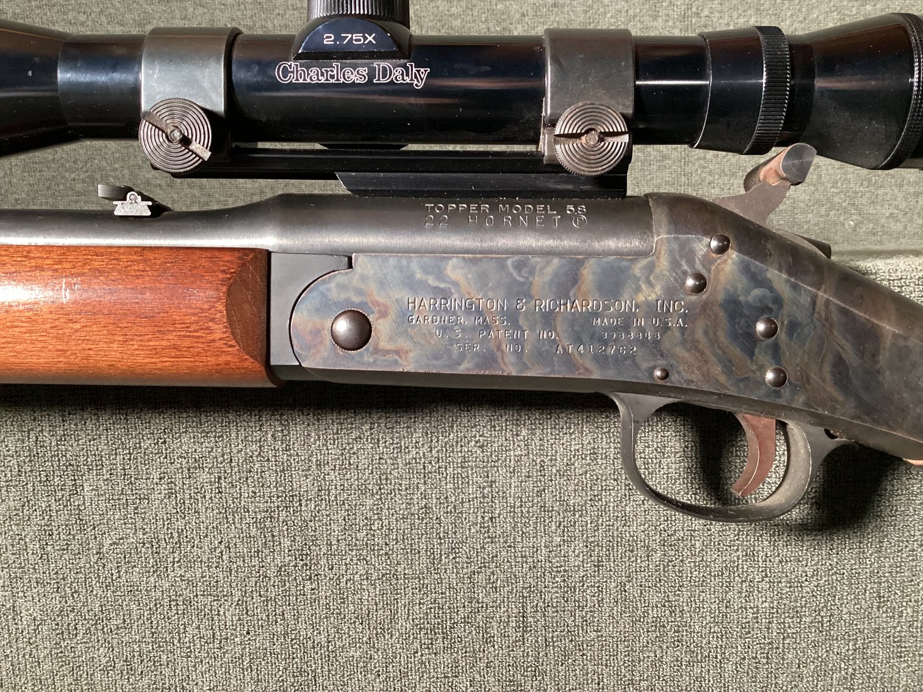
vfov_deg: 45.4
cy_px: 346
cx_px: 462
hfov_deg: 58.3
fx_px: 827
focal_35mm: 31
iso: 400
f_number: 2.4
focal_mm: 3.3
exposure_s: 1/30
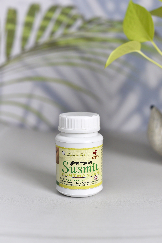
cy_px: 122
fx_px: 337
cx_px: 81
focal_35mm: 50
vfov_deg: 39.6
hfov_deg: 27.0
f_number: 4.5
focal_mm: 50
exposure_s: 1/80
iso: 100
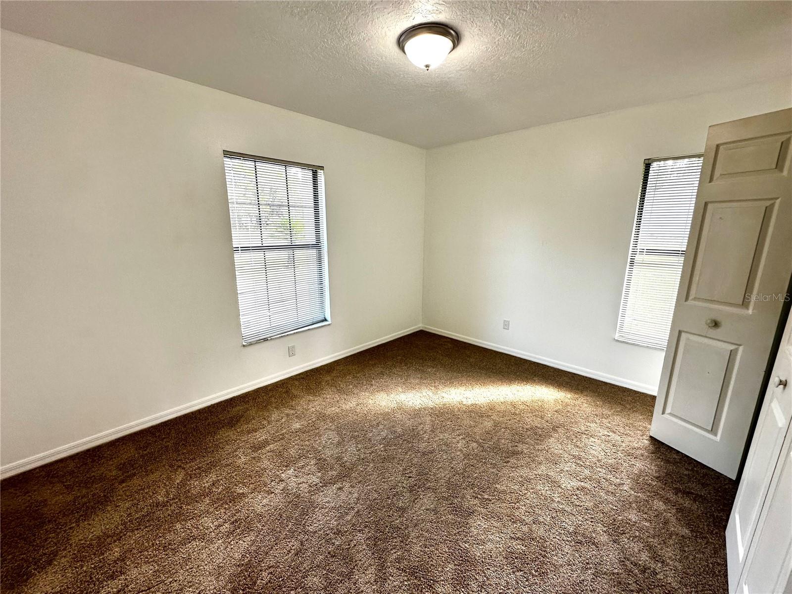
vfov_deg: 85.7
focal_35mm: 14
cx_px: 396
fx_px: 320
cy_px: 297
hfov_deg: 102.1
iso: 80
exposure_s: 1/99
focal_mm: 2.22
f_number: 2.2
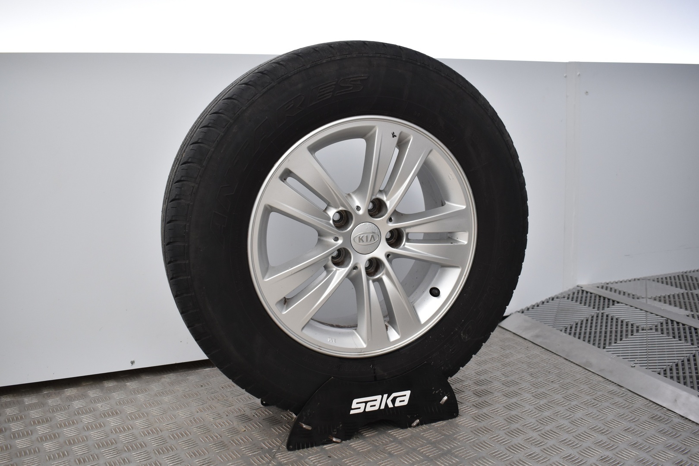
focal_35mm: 33
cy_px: 233
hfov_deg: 57.2
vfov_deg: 40.0
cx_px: 350
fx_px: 641
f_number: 3.8
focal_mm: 22
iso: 560
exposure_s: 1/40
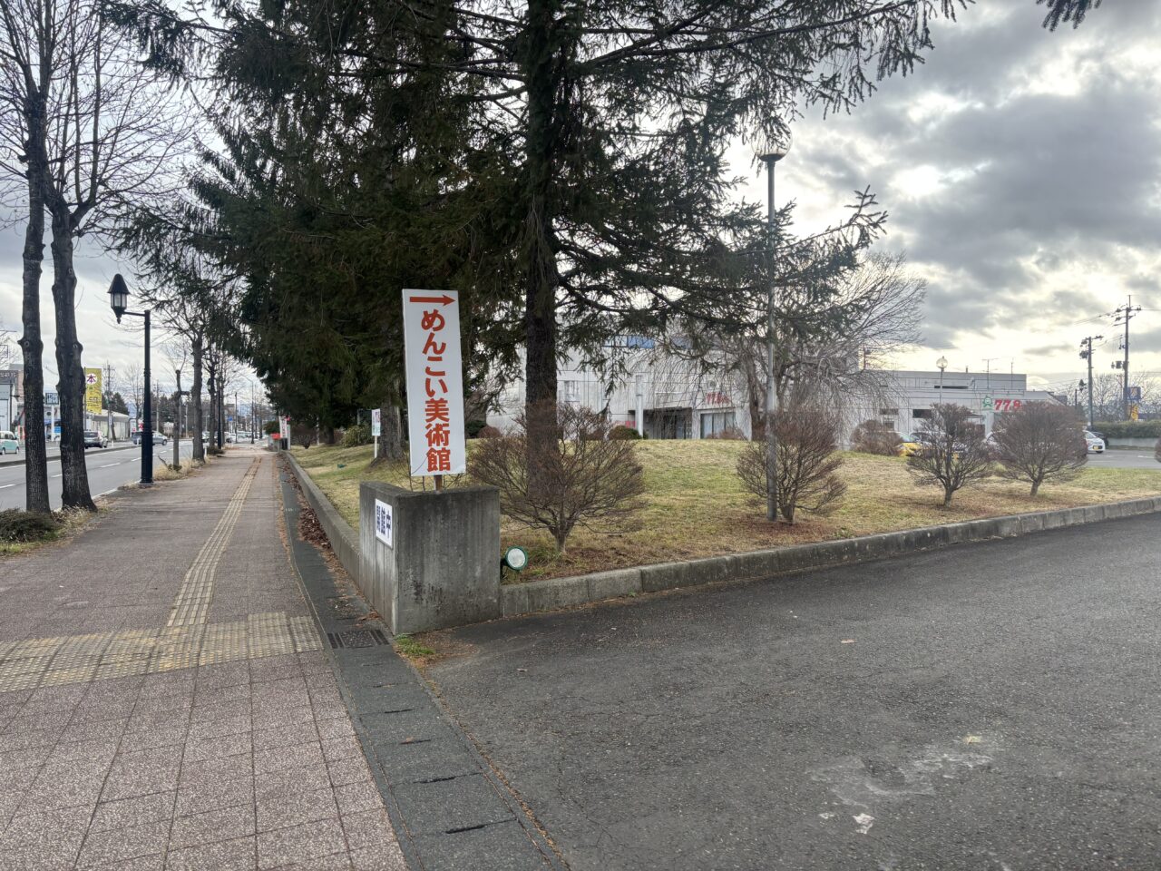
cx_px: 580
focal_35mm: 26
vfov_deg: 53.1
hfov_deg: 67.3
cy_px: 436
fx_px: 872
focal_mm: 5.96
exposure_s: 1/568
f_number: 1.6
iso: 50
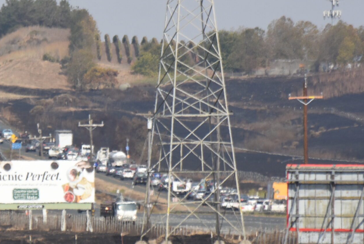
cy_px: 111
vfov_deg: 1.5
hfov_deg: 2.2
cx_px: 34
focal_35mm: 917
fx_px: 9280
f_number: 6.3
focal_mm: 300
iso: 500
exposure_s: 1/2500
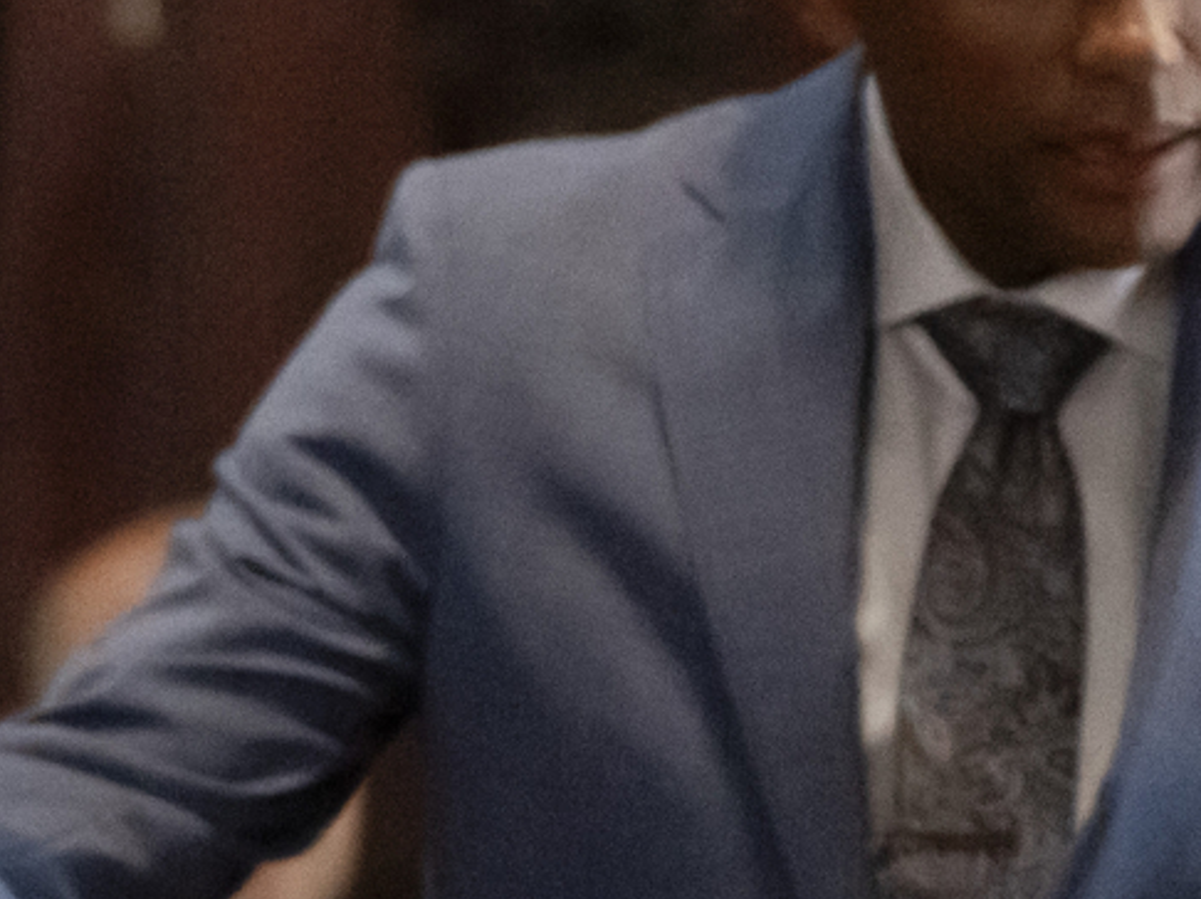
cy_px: 778
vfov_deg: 3.0
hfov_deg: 4.0
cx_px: -1065
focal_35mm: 493
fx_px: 17096
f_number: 2.8
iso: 8000
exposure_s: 1/200
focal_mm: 83
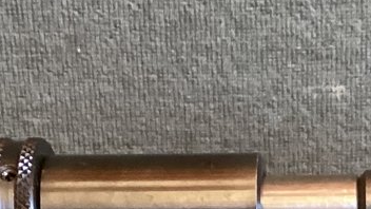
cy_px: 424
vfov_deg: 8.0
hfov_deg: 14.6
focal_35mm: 145
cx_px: 375
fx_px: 1426
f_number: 2.4
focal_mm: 3.3
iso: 320
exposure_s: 1/50
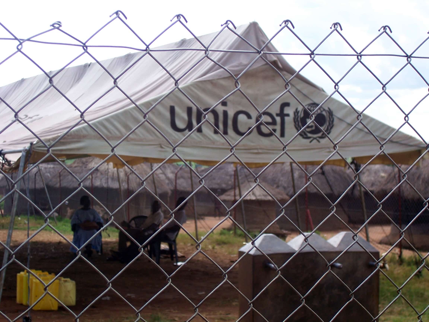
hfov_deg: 23.8
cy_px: 161
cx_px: 214
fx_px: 1016
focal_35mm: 82
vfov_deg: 18.0
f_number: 4.1
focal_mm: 13.5
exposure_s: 1/350
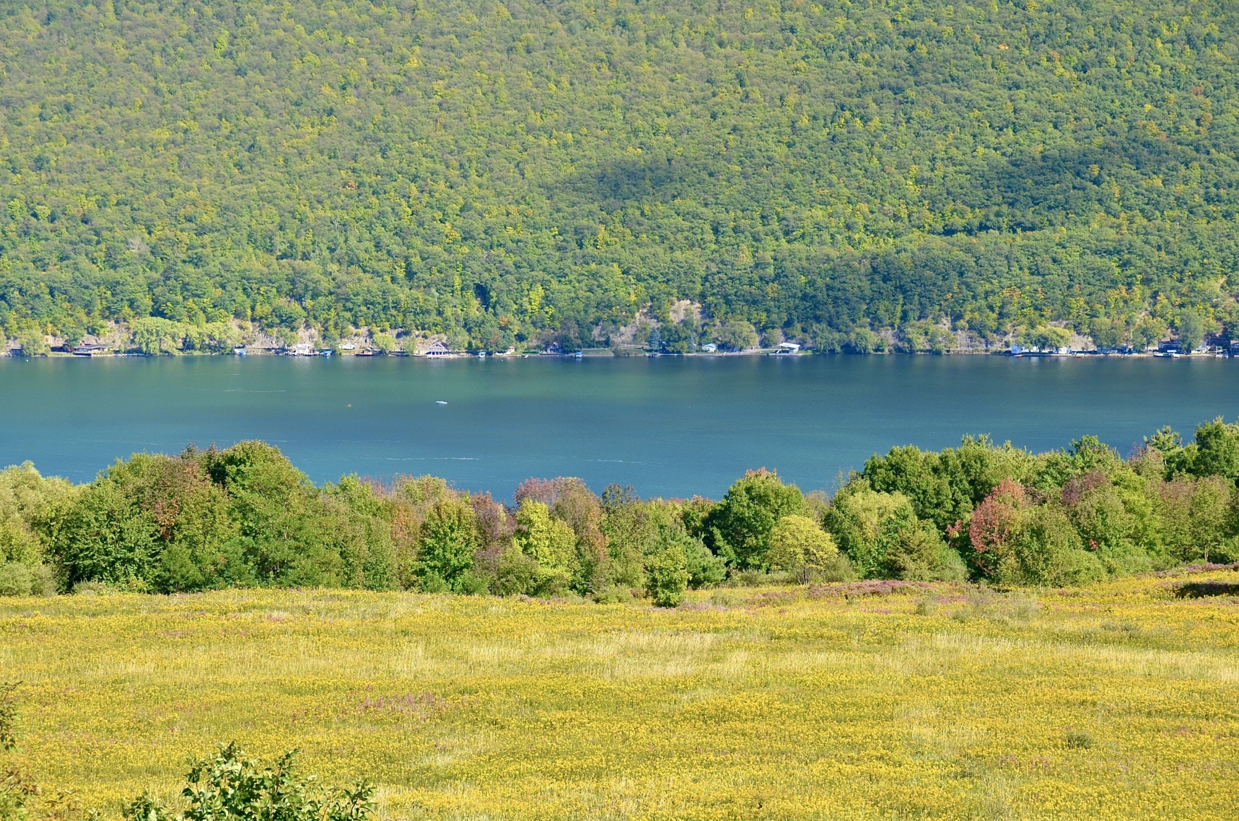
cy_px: 410
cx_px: 620
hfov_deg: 22.7
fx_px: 3091
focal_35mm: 90
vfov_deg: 15.1
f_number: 8
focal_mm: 60
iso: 160
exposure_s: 1/250
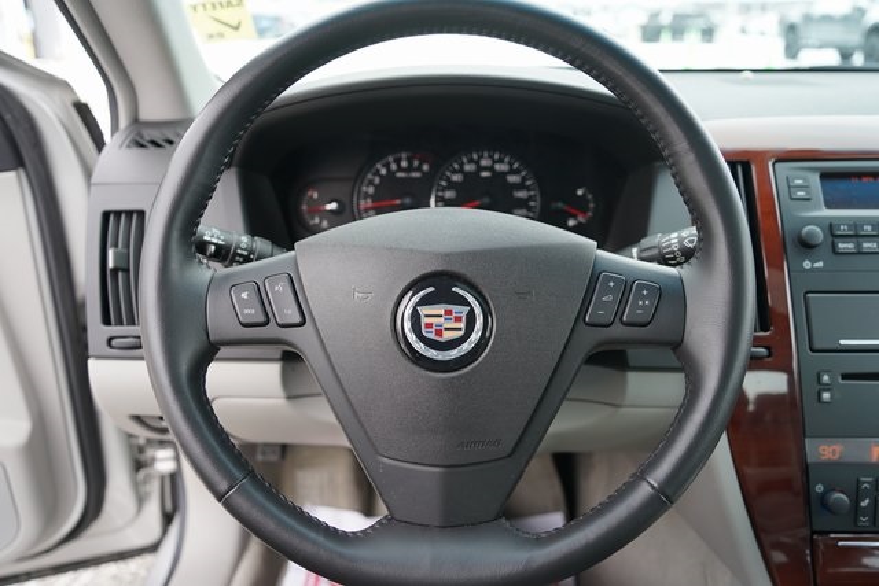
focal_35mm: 28
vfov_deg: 46.4
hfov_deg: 65.5
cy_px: 293
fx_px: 684
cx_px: 440
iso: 160
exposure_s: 1/60
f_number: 4
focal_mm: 28
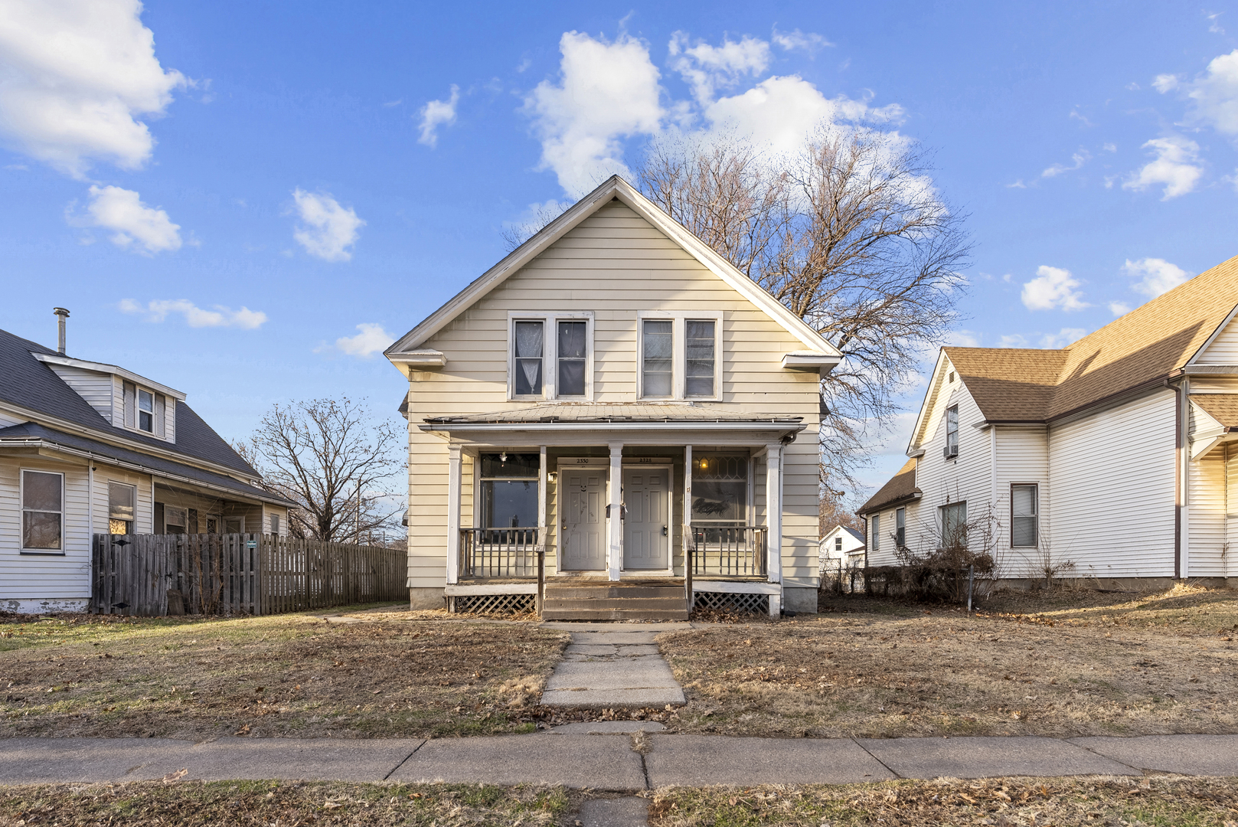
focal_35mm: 17
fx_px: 599
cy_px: 414
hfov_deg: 91.9
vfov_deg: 69.3
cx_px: 619
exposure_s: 1/250
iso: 125
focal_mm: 17.4
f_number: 5.6
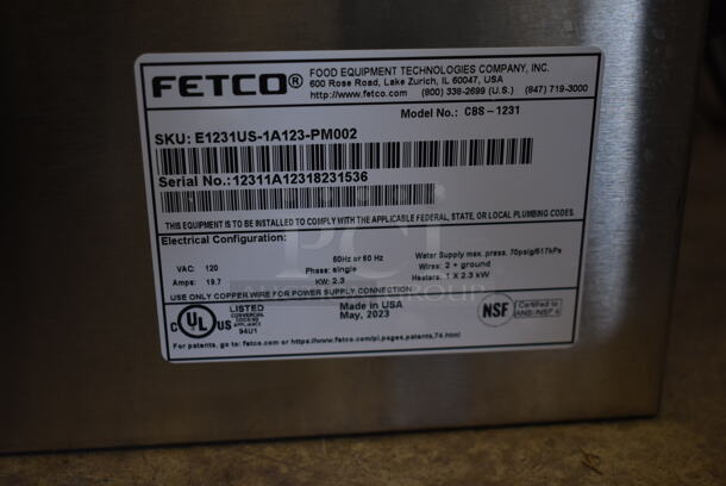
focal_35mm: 52
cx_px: 363
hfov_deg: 37.8
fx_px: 1060
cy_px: 243
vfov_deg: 25.8
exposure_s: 1/60
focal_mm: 35
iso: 400
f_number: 4.5
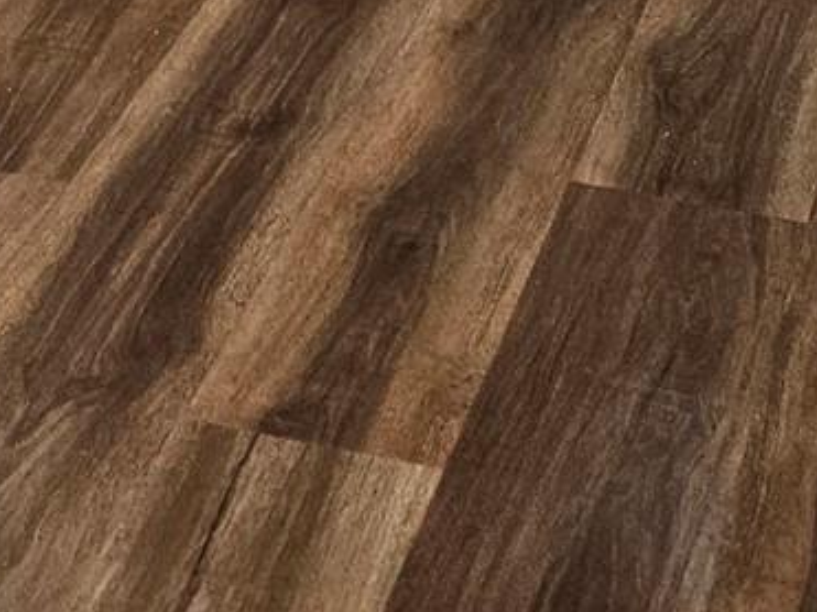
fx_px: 2996
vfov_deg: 9.8
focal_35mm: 127
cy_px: -1004
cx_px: 394
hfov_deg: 15.5
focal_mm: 6.3
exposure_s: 1/120
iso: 250
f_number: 1.7
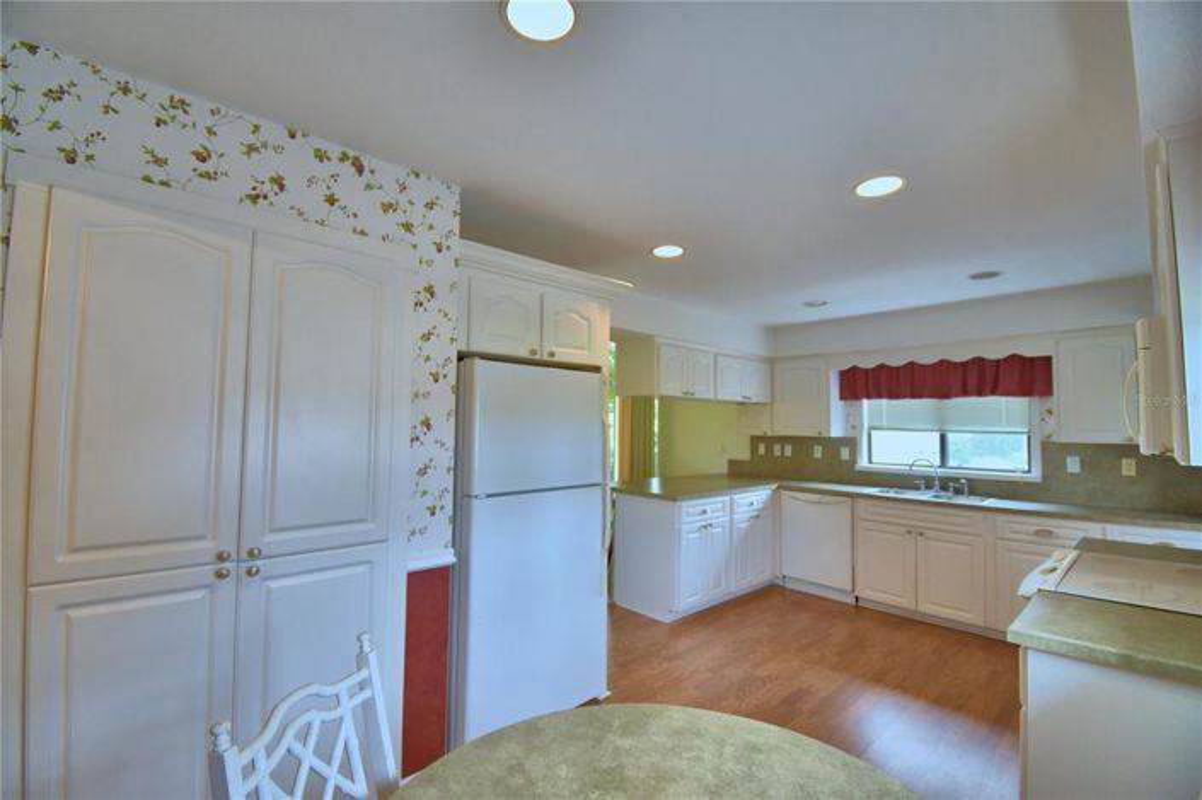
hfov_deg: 100.4
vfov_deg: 77.2
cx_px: 601
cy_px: 400
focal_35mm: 15
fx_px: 500
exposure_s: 1/60
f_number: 4.5
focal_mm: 10
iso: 400
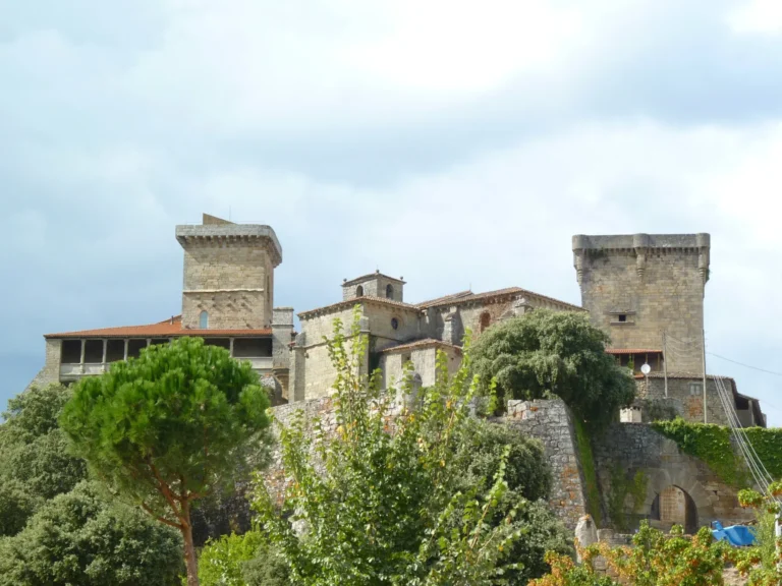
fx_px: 2124
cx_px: 391
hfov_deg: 20.9
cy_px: 293
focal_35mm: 94
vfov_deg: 15.7
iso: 80
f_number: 4.5
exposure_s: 1/200
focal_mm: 16.7
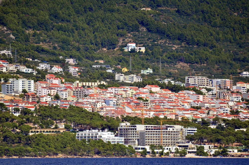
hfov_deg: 4.6
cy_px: 82
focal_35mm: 450
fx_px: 3106
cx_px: 124
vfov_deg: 3.0
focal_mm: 300
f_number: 5.6
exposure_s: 1/8000
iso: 1400
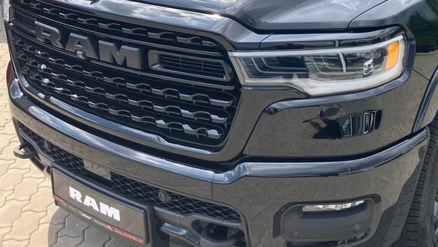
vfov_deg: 22.1
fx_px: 616
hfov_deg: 37.9
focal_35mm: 53
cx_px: 341
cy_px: 18
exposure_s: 1/694
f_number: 1.8
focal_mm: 3.99
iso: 32
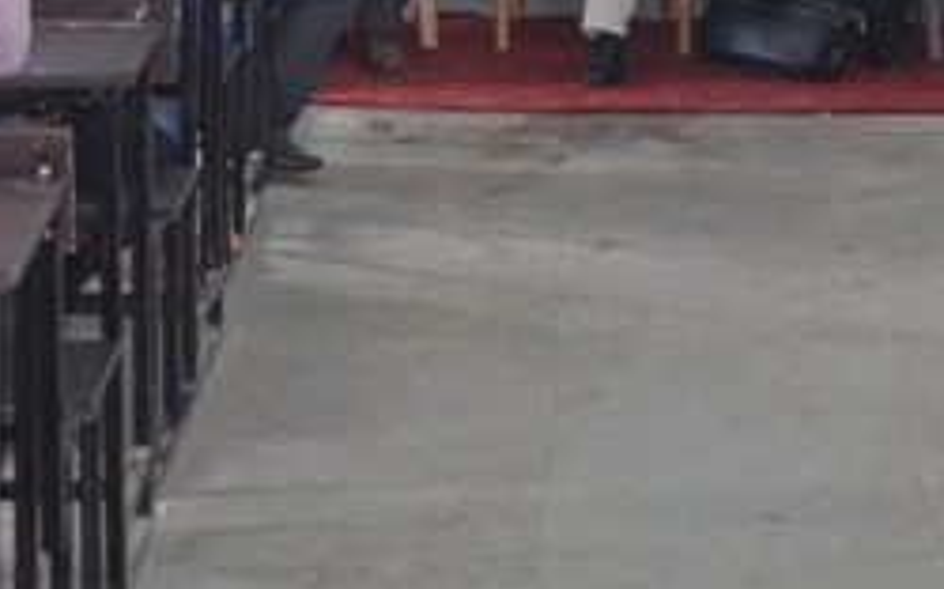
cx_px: 710
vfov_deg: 10.9
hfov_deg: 17.7
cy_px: -155
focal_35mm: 117
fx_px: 3009
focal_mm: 24
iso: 1250
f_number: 3.8
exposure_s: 1/60
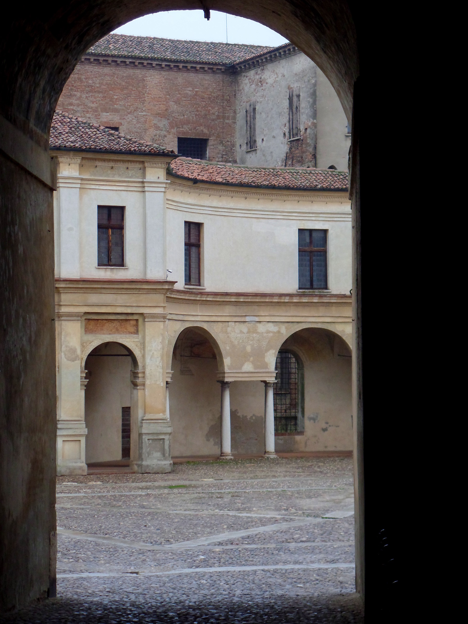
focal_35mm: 115
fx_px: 2073
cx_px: 233
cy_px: 311
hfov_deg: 12.9
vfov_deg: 17.1
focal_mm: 20.3
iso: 320
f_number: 4
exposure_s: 1/45
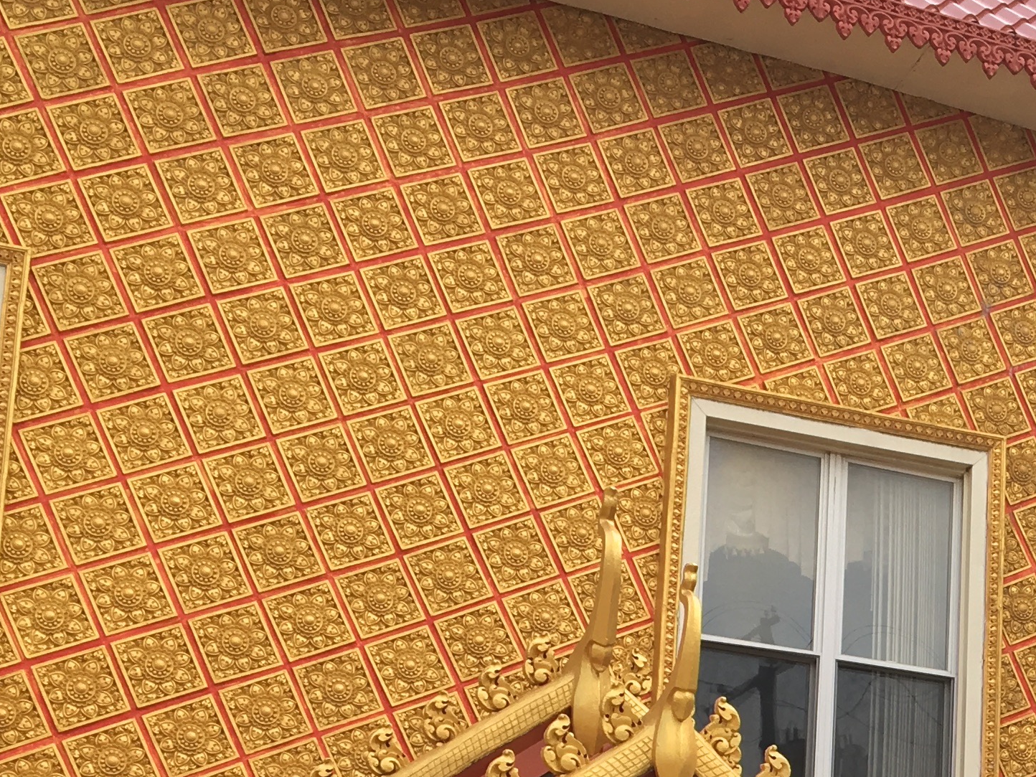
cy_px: 881
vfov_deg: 17.5
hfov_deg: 22.8
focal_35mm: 81
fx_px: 2424
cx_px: 1135
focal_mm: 4.15
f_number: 2.2
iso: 25
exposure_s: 1/527
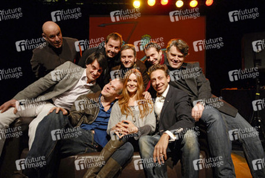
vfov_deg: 45.8
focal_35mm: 28
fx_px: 210
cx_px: 132
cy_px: 89
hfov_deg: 64.5
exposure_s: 1/100
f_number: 4
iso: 800
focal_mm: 19
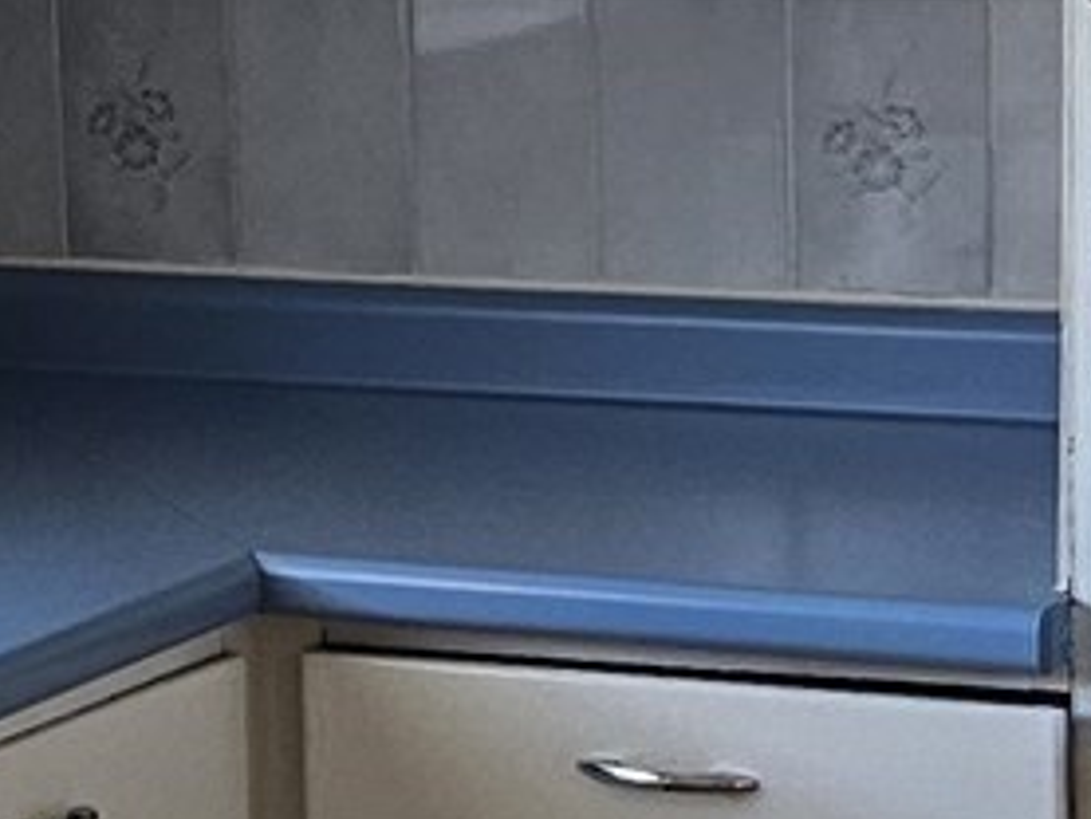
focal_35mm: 170
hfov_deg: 11.6
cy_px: 339
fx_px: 5360
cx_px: 142
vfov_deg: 8.7
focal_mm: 5.4
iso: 160
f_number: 1.8
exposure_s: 1/120
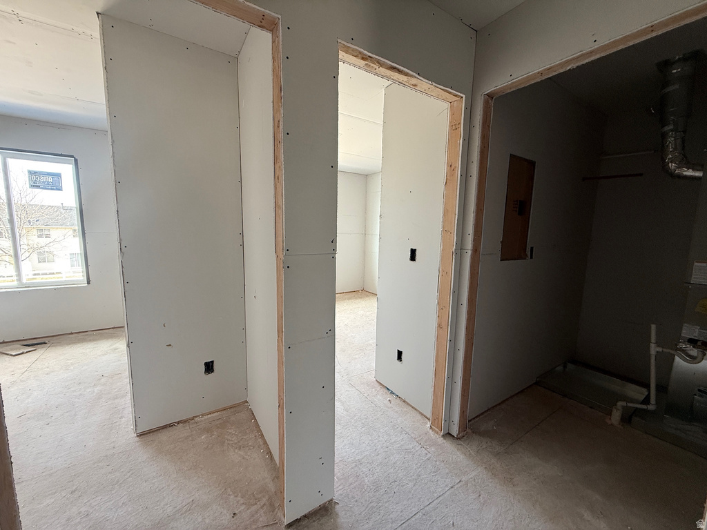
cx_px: 354
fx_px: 286
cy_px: 265
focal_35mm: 14
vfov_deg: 85.7
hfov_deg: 102.1
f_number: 2.2
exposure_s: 1/99
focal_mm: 2.22
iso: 250
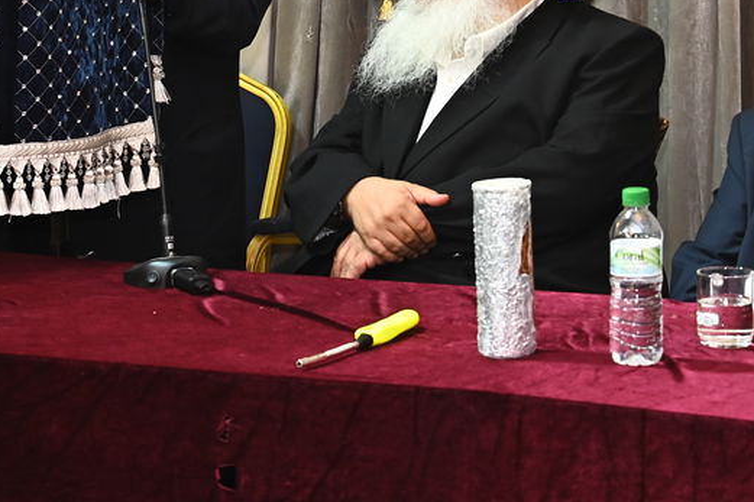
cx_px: 518
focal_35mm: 129
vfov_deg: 10.5
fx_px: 2701
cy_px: -16
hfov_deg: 15.9
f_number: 6.3
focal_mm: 48
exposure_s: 1/160
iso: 1250
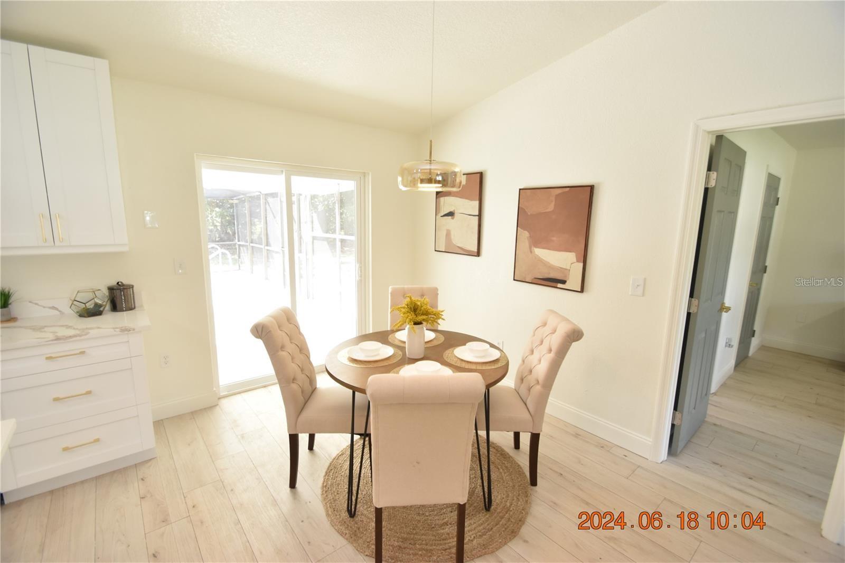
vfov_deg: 77.3
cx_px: 422
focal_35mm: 15
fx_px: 352
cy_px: 282
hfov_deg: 100.4
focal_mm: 10
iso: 800
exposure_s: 1/100
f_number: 5
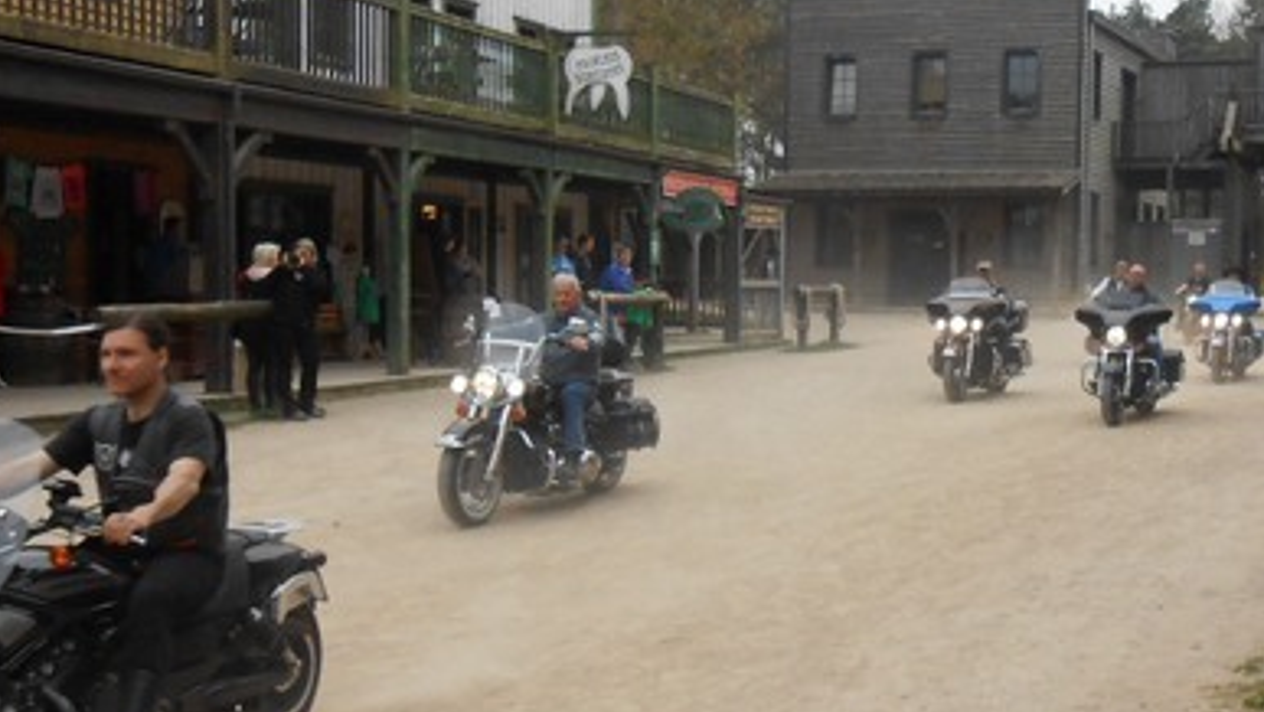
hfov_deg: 38.0
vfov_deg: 22.2
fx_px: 1811
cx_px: 849
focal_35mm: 54
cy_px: 382
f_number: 3.8
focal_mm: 5.3
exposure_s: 1/250
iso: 200
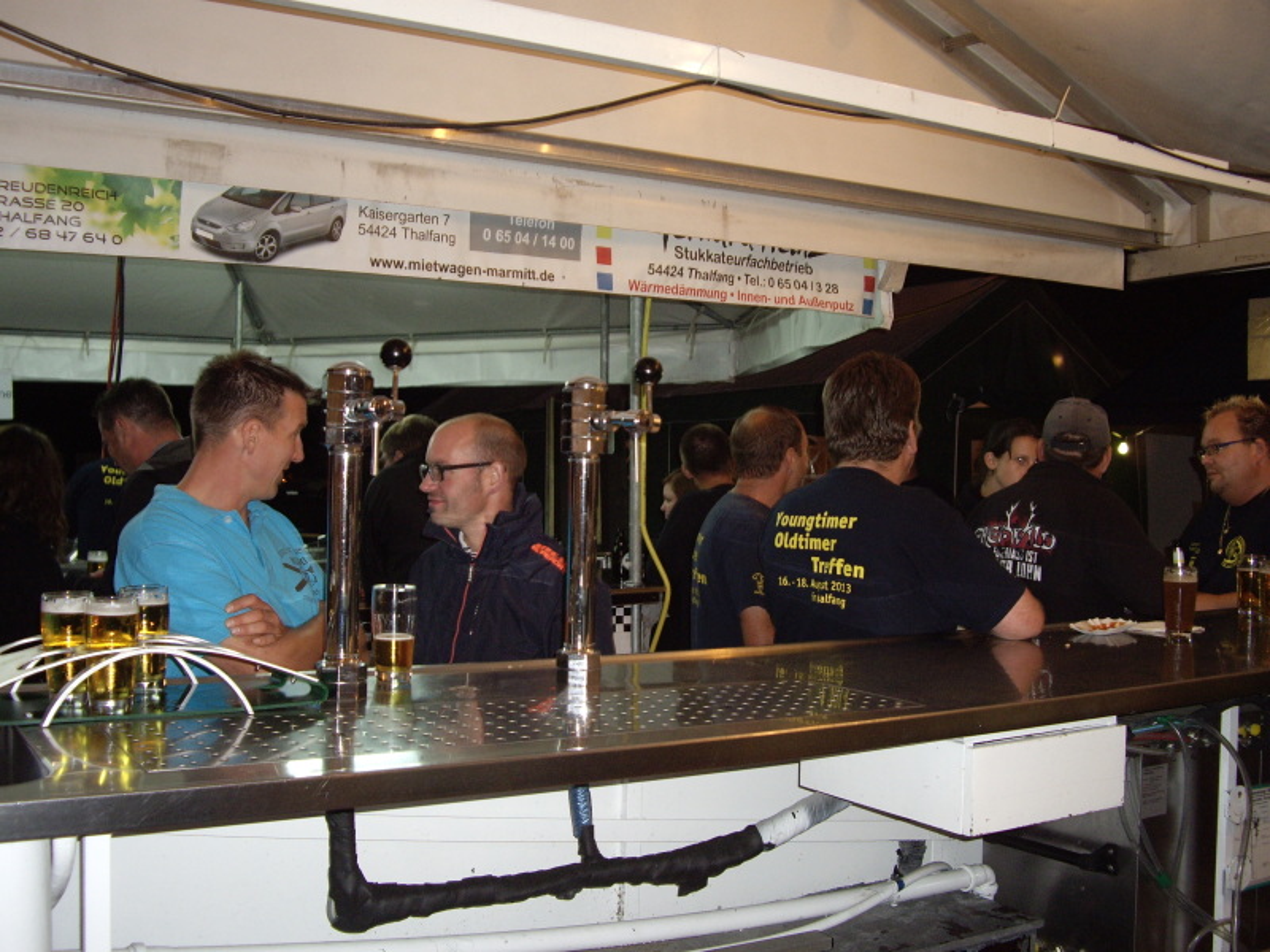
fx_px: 1394
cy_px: 476
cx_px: 635
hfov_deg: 49.0
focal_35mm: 38
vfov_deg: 37.7
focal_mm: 7.9
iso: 200
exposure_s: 1/15
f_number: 2.8
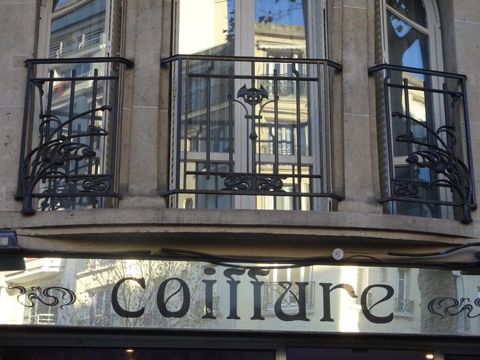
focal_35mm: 73
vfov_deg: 20.2
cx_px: 240
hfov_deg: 26.7
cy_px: 180
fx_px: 1012
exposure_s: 1/60
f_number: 5.6
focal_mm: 12.42
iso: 100
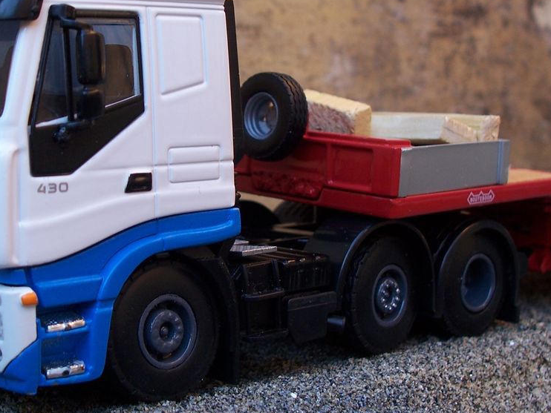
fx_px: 1099
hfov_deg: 28.0
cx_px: 188
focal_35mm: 69
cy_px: 168
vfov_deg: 21.3
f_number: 3.4
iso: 80
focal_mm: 8.6
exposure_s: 1/90
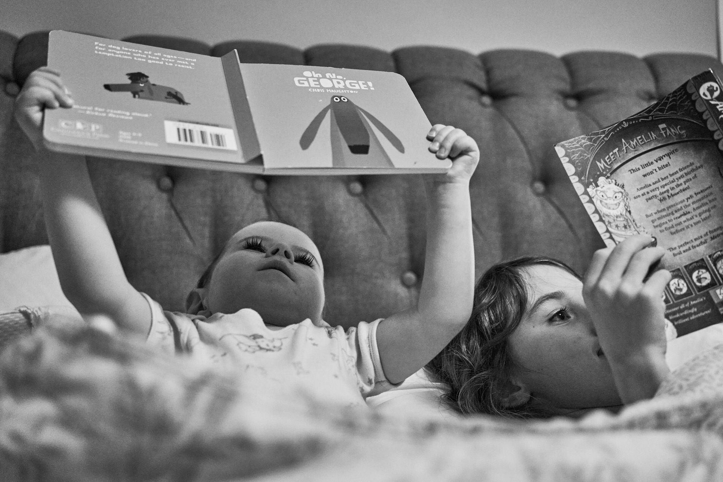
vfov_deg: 33.4
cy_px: 241
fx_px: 803
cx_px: 362
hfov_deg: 48.5
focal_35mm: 40
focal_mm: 40
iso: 2500
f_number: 3.5
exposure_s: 1/50
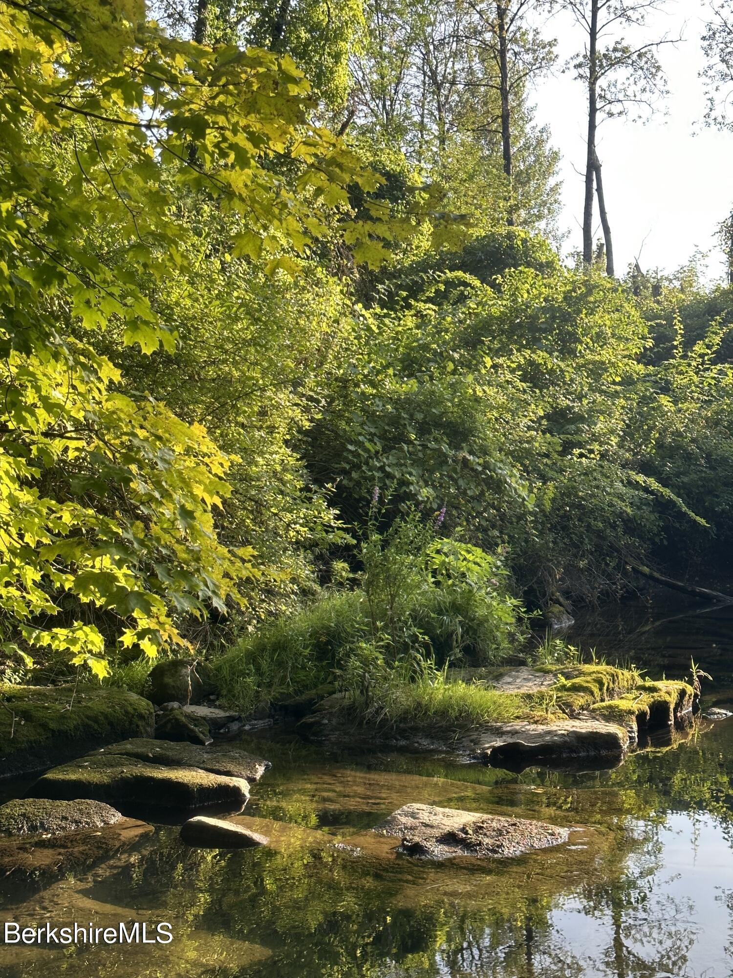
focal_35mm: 48
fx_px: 1355
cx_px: 366
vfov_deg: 39.7
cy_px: 489
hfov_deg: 30.3
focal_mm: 6.86
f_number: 1.78
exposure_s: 1/368
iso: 64
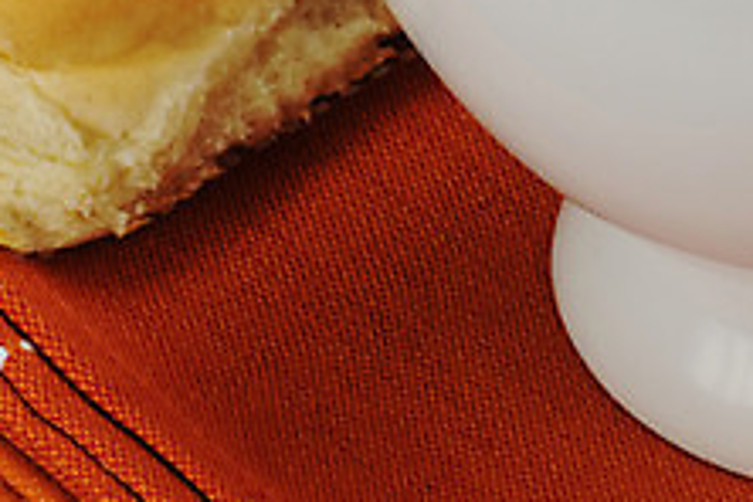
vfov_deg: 6.7
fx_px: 4246
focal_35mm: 203
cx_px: 624
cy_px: -159
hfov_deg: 10.1
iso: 200
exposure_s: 1/125
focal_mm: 50
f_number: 22
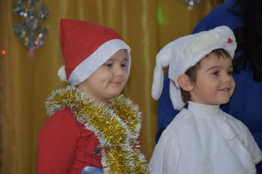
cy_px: 87
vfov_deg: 7.5
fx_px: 1332
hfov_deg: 11.2
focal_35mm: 183
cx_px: 131
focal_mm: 122
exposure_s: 1/60
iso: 800
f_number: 5.6
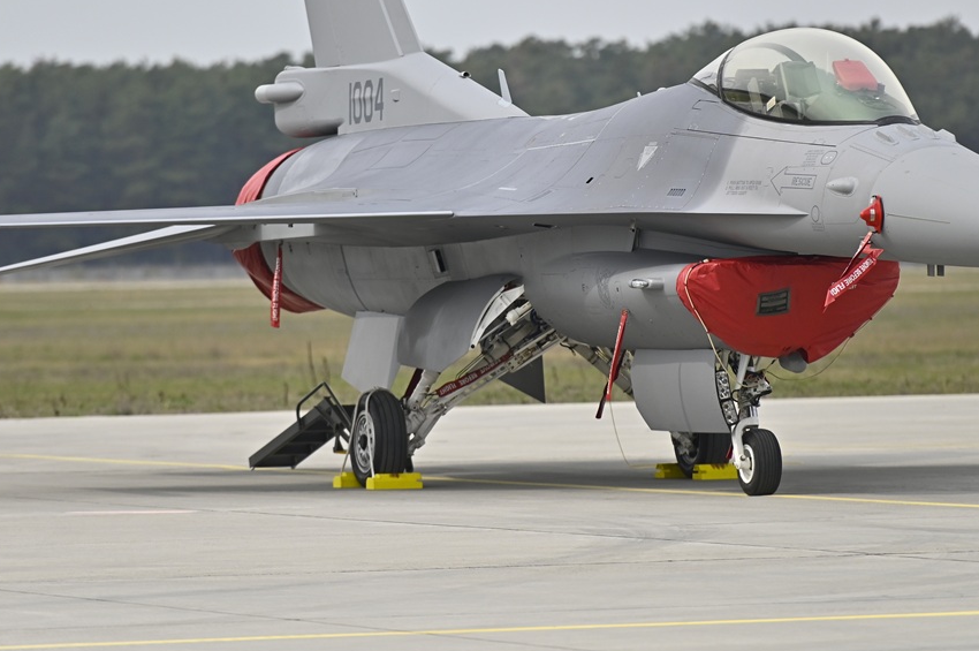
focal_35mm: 301
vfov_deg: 4.6
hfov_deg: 6.9
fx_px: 8177
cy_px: 200
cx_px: 480
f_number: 2.8
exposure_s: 1/8000
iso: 320
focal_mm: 200
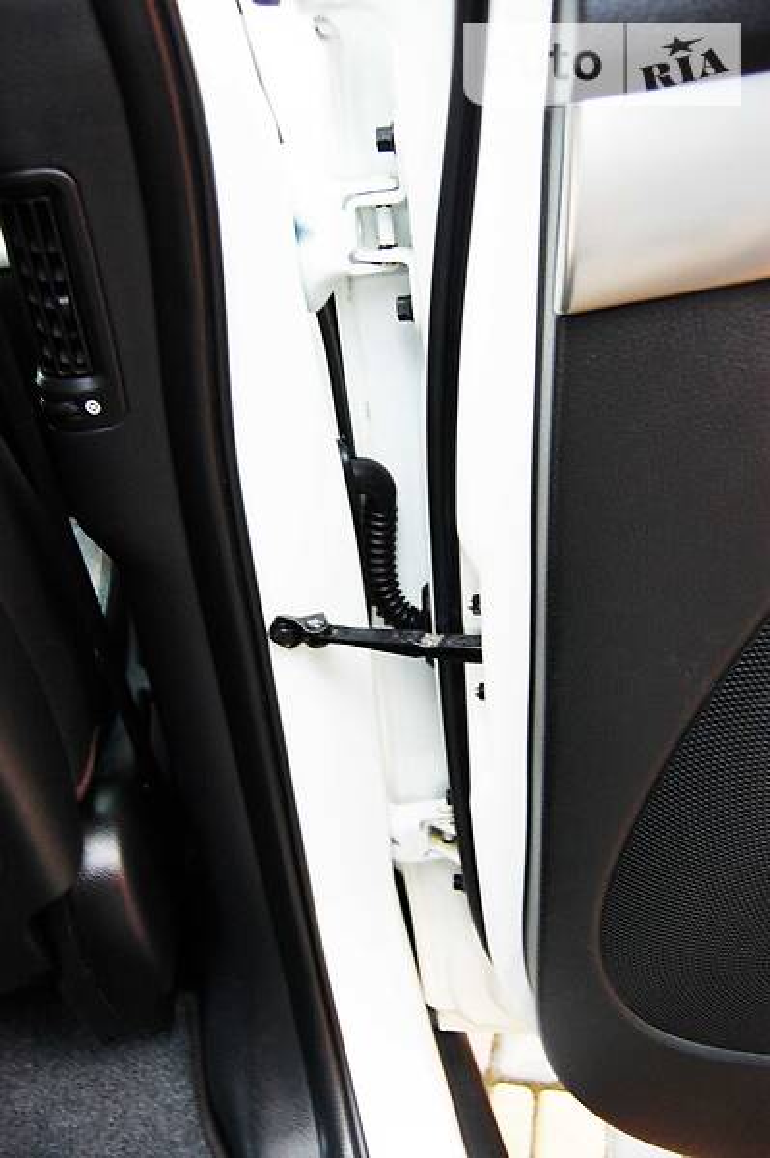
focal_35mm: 27
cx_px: 385
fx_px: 868
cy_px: 579
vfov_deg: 67.4
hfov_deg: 47.9
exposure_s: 1/100
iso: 400
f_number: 5
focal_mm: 18
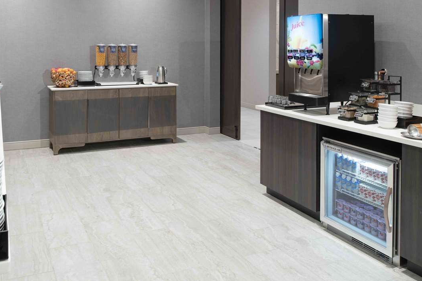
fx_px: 399
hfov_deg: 55.3
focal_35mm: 34
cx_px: 167
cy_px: 90
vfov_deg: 38.4
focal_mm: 24
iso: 200
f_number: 8
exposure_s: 1/15
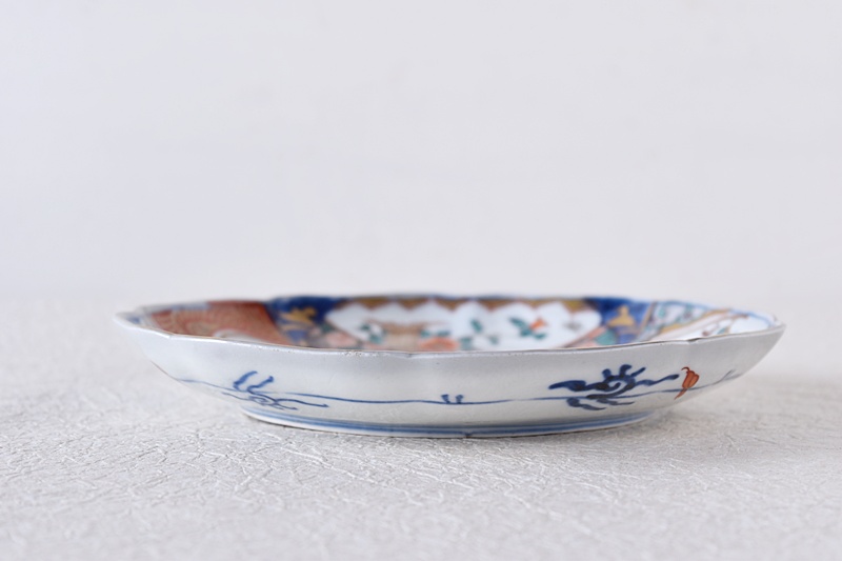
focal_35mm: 82
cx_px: 421
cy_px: 280
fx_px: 1929
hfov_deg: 24.6
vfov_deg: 16.5
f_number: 5.6
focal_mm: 55
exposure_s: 1/5
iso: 200
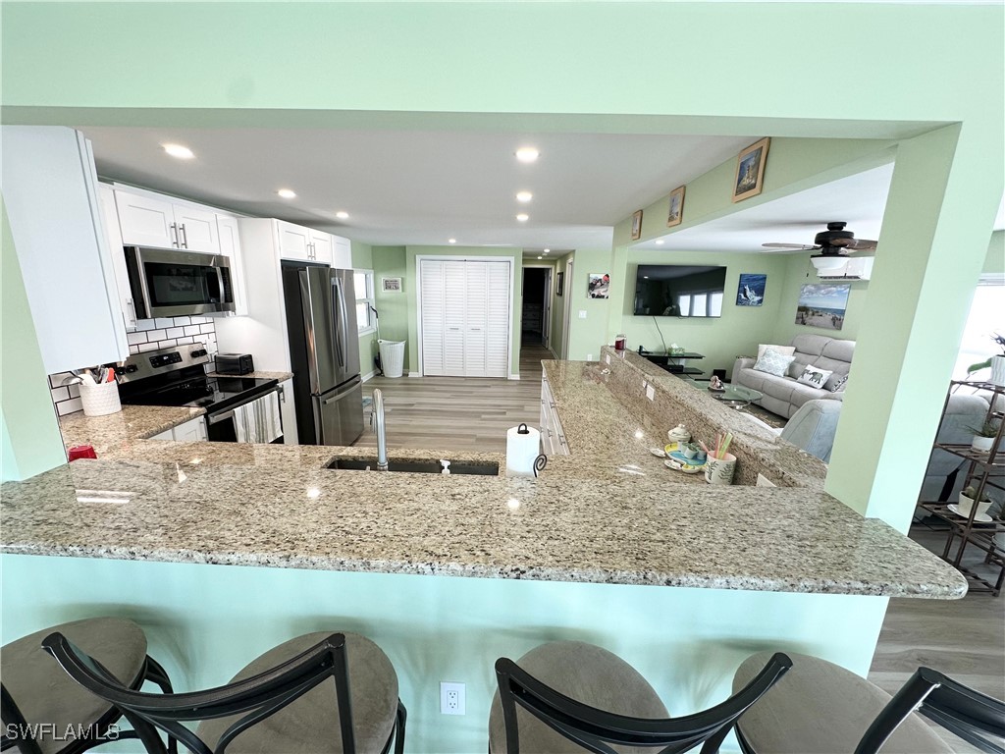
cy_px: 377
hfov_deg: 102.1
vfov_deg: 85.7
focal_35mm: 14
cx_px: 502
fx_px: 406
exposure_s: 1/120
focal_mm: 2.22
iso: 125
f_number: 2.2
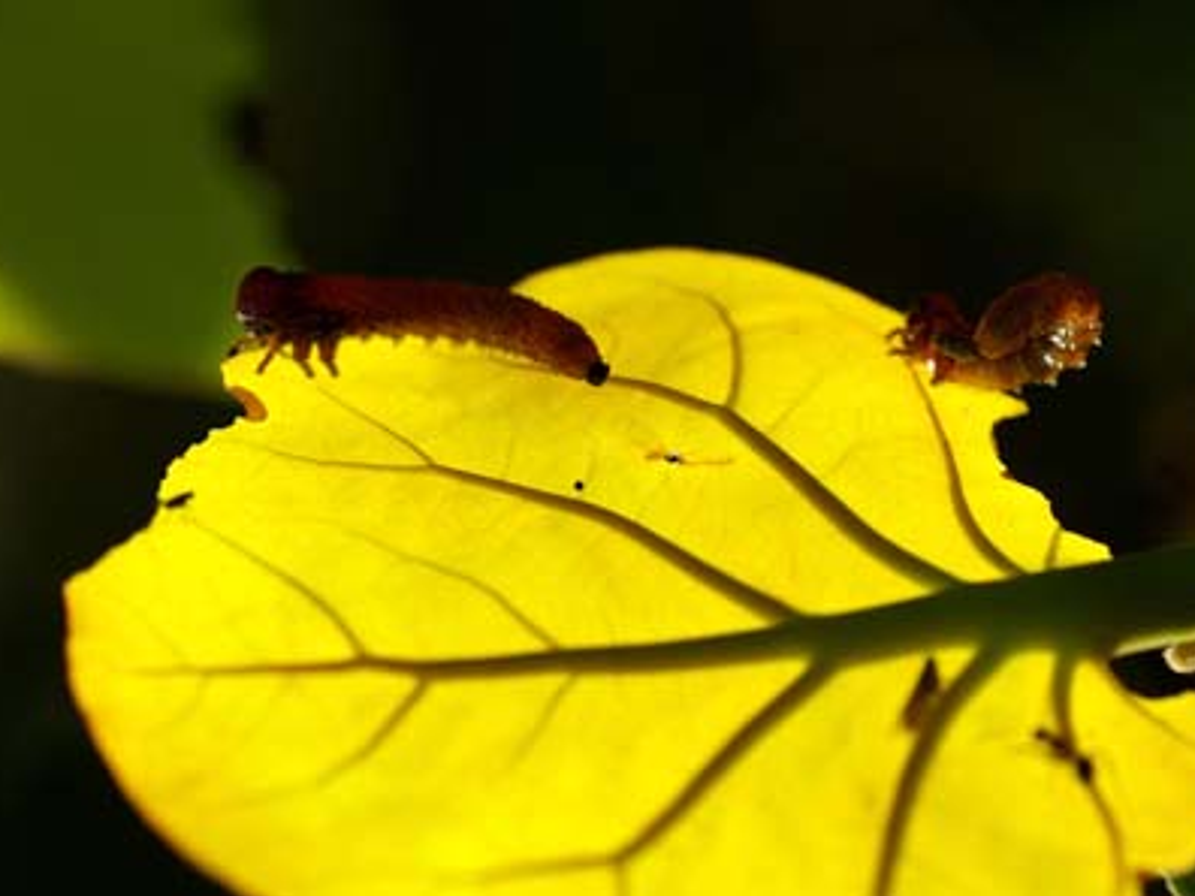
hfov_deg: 6.7
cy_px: 448
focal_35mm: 295
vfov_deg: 5.0
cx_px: 561
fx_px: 10184
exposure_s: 1/250
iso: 100
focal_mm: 180
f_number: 7.1
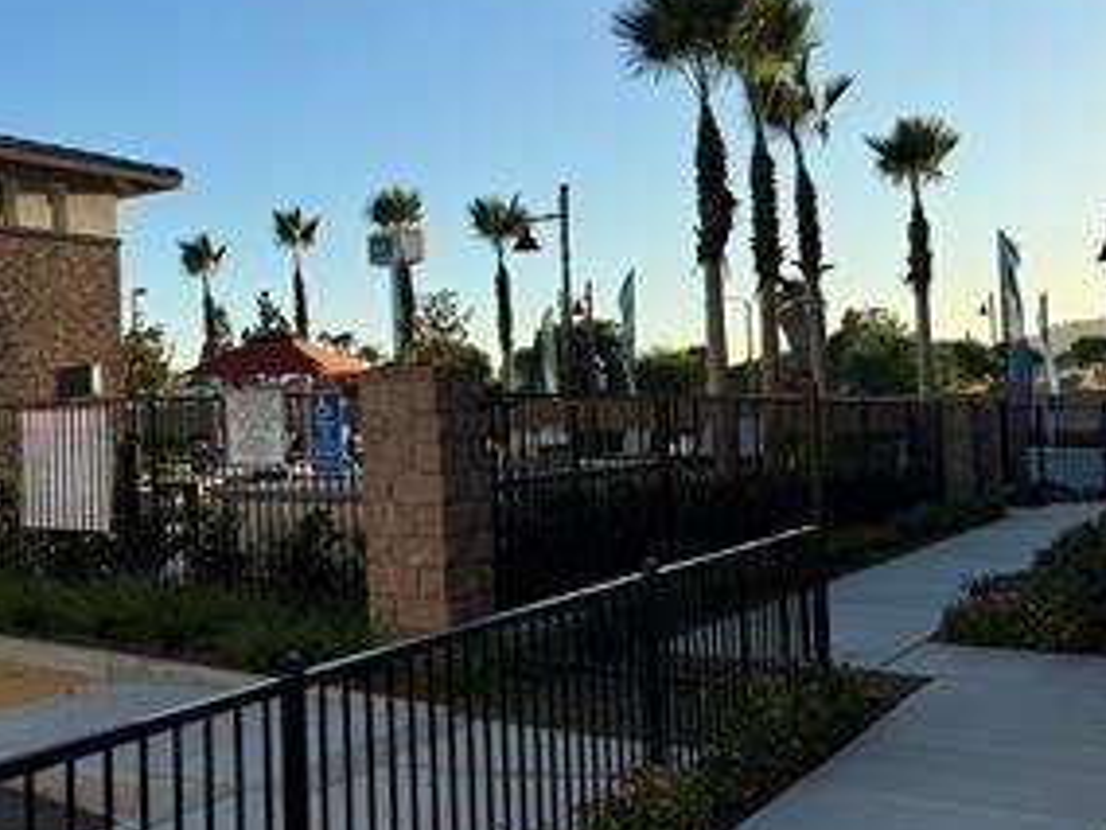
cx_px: 245
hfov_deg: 46.8
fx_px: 1214
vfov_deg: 37.6
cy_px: 353
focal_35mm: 38
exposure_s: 1/2415
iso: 80
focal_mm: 6.76
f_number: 1.78
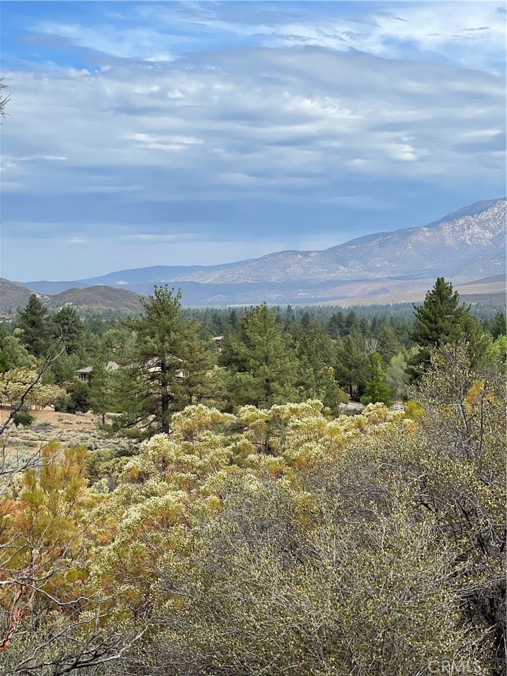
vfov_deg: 30.3
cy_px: 338
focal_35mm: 64
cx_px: 254
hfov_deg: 22.9
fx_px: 1250
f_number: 2.2
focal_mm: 7.5
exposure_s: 1/1340
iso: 20
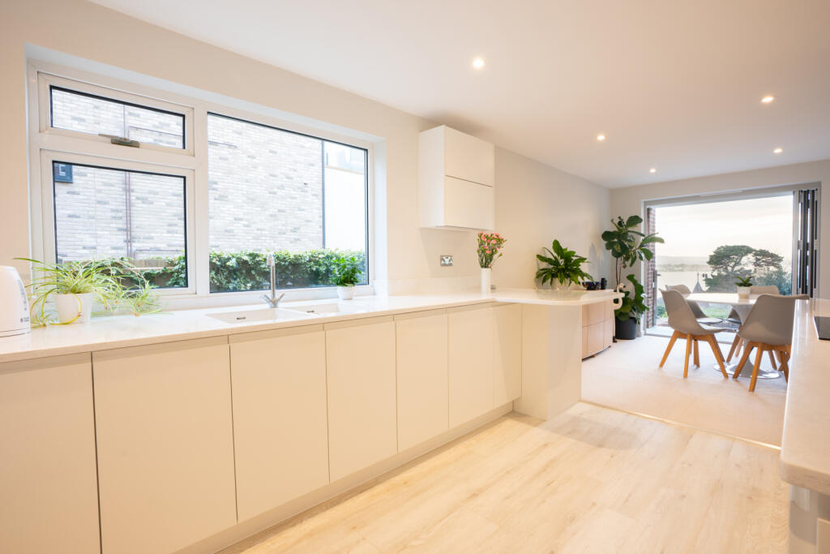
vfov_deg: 73.8
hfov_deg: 96.7
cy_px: 277
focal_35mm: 16
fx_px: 369
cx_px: 415
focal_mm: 16
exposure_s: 1/15
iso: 200
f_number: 11
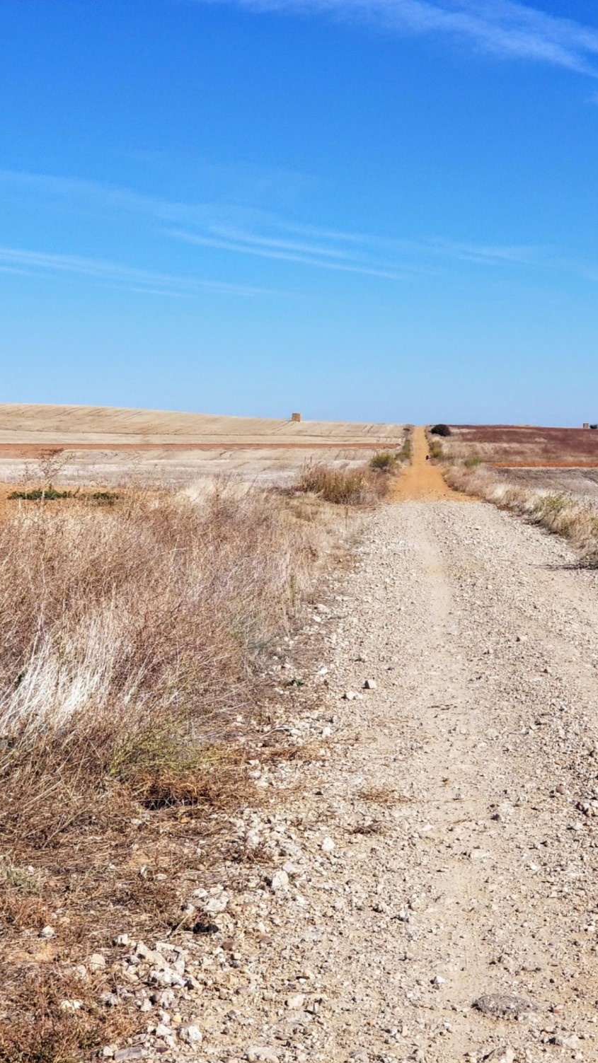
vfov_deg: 27.9
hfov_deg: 15.8
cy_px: 534
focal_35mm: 76
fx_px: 2143
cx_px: 430
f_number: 2.4
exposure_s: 1/1112
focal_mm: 6
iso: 25
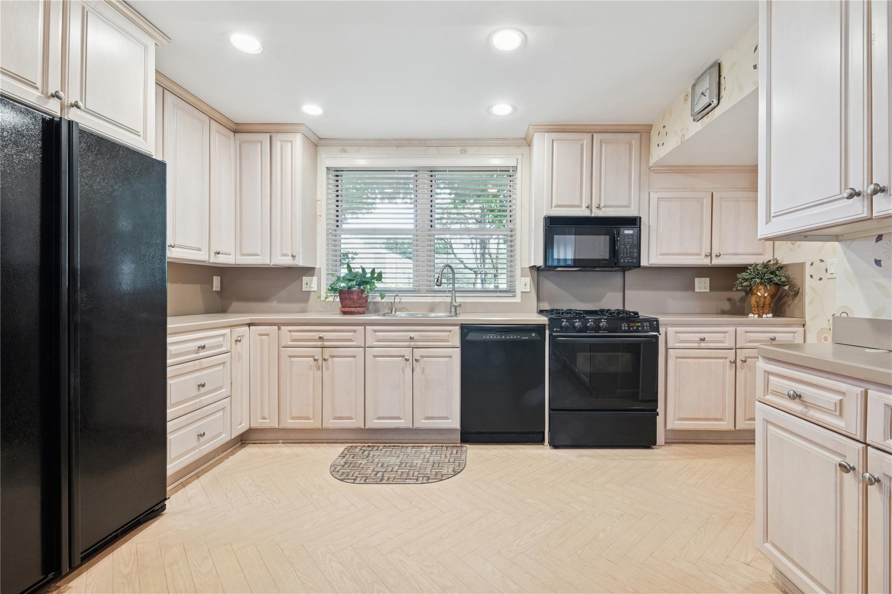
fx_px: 372
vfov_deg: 77.3
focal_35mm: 15
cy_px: 297
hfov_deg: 100.4
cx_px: 446
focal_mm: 15
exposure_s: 1/6
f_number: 14
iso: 640
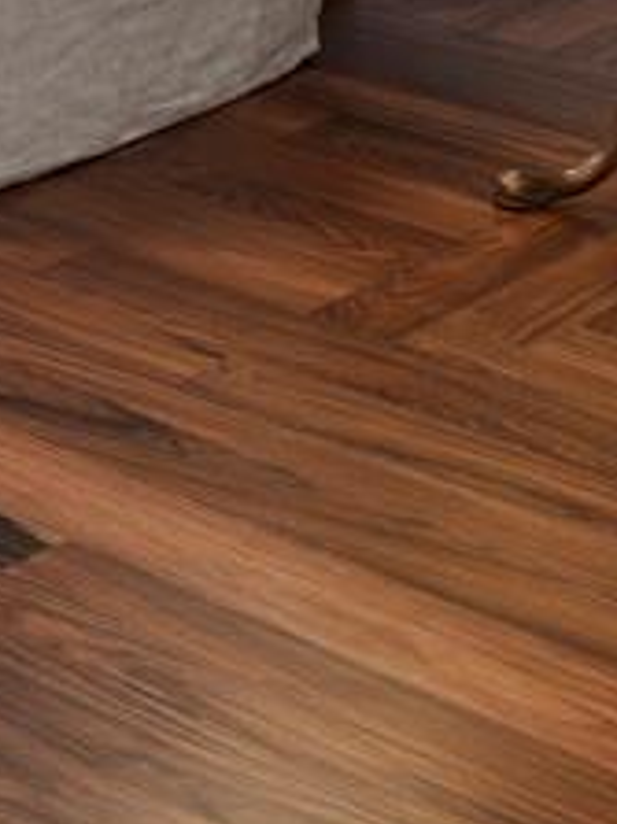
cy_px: -1020
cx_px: -1094
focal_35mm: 141
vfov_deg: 11.9
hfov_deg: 9.0
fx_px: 3354
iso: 100
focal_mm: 17
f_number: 8
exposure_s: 1.6
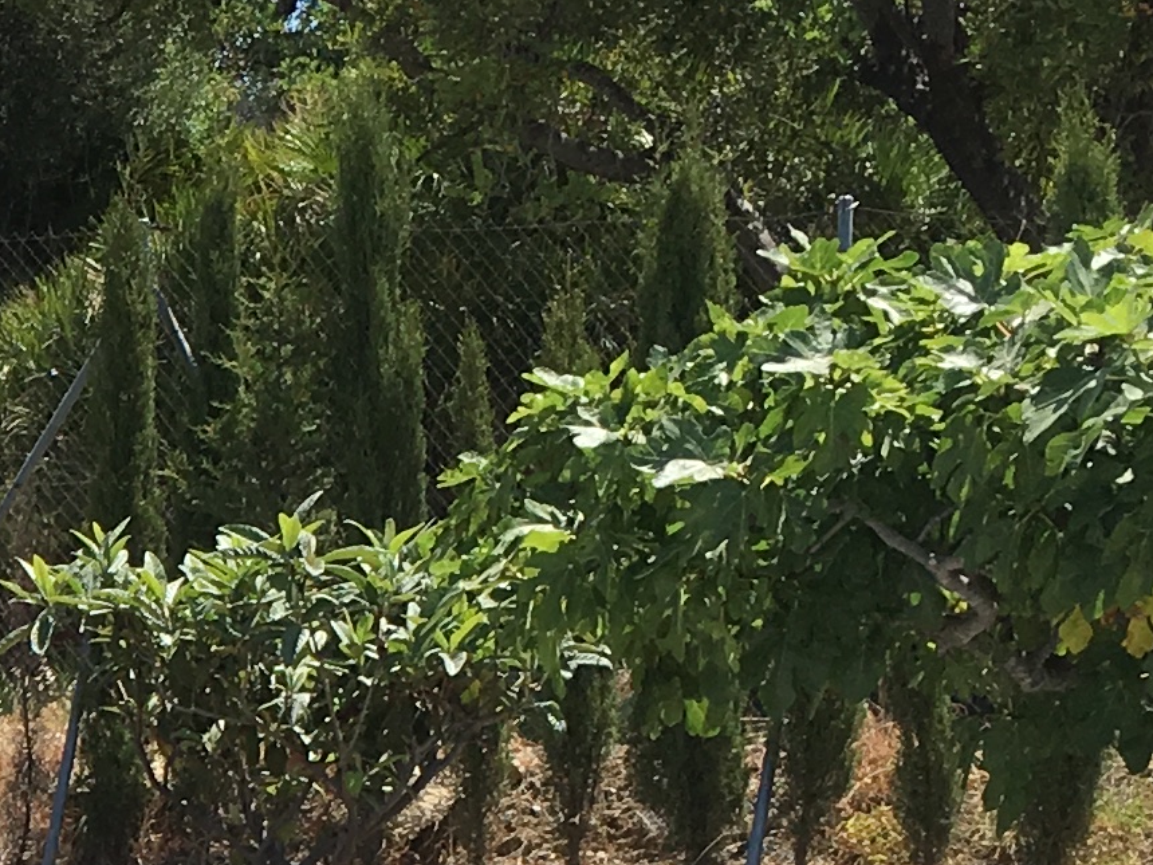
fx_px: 4530
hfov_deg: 13.4
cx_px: -762
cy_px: 1318
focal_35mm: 136
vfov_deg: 10.5
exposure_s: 1/1099
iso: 25
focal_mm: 4.15
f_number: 2.2
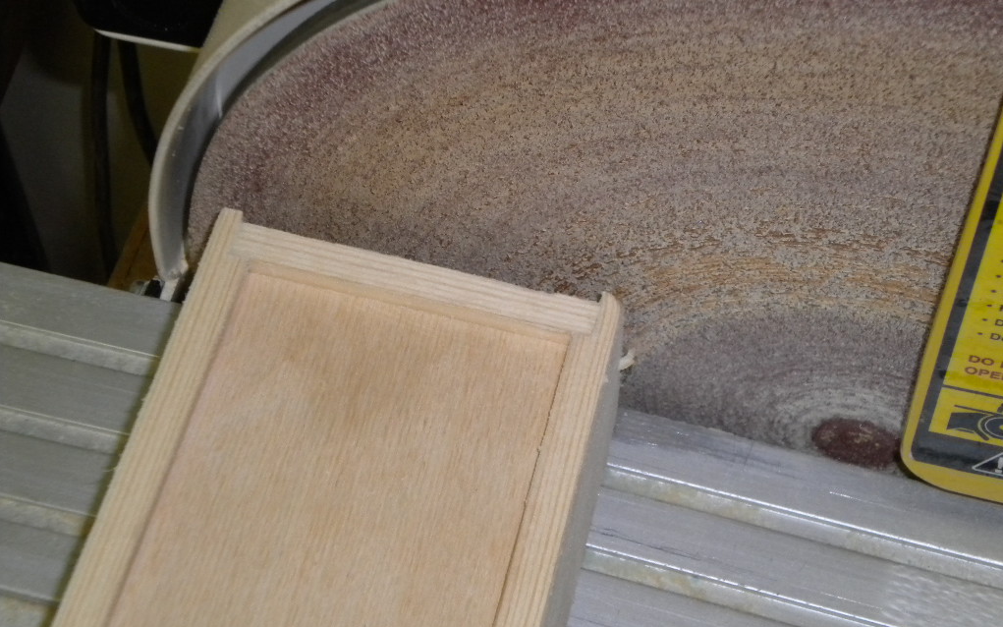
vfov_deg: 15.5
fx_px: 2296
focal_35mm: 84
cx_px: 502
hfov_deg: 24.6
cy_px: 330
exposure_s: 1/60
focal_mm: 14.3
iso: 400
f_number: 5.1
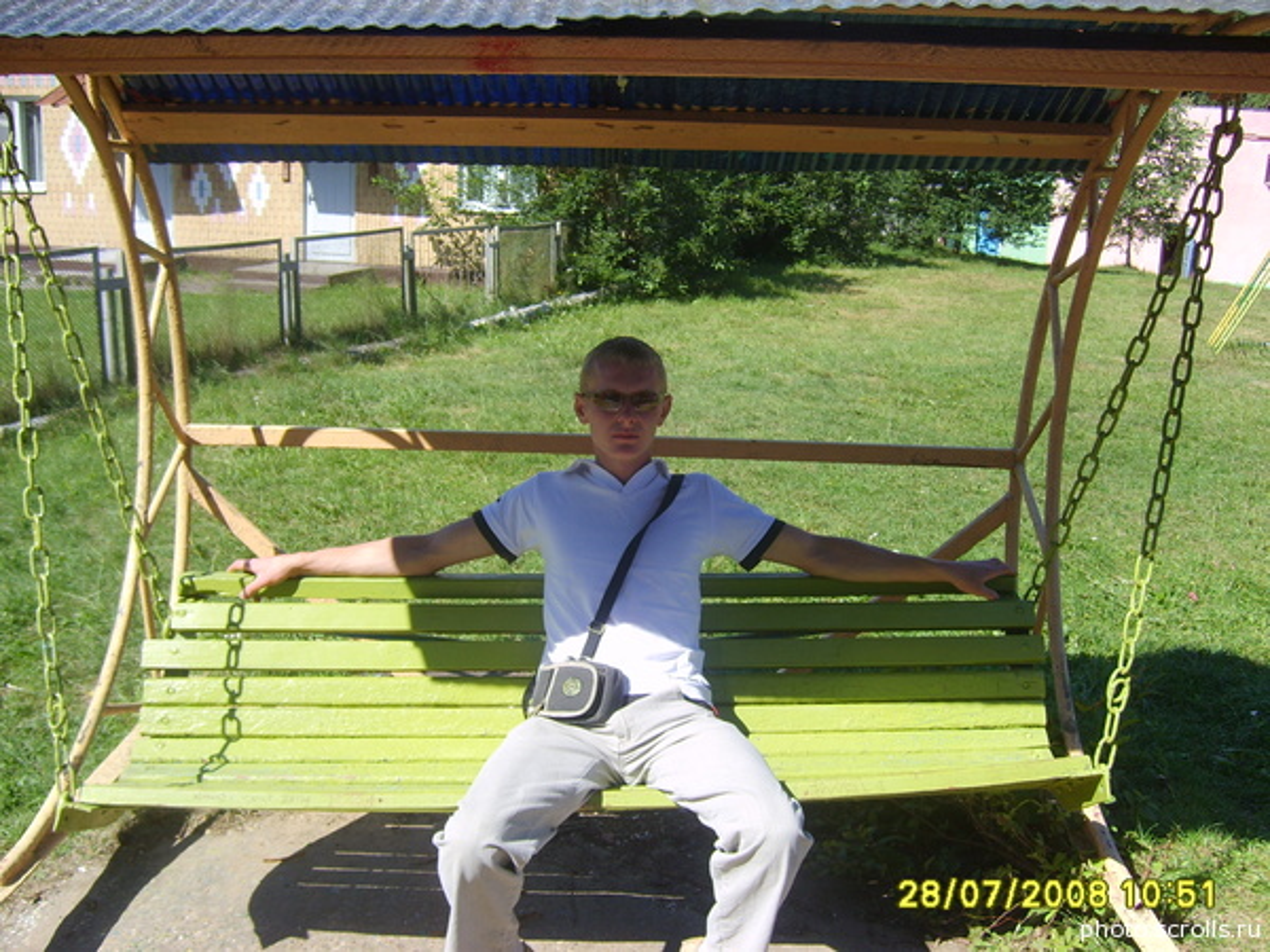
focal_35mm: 35
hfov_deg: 52.6
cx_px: 635
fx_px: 1284
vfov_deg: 40.7
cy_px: 476
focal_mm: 5.8
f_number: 2.8
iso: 50
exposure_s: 1/750
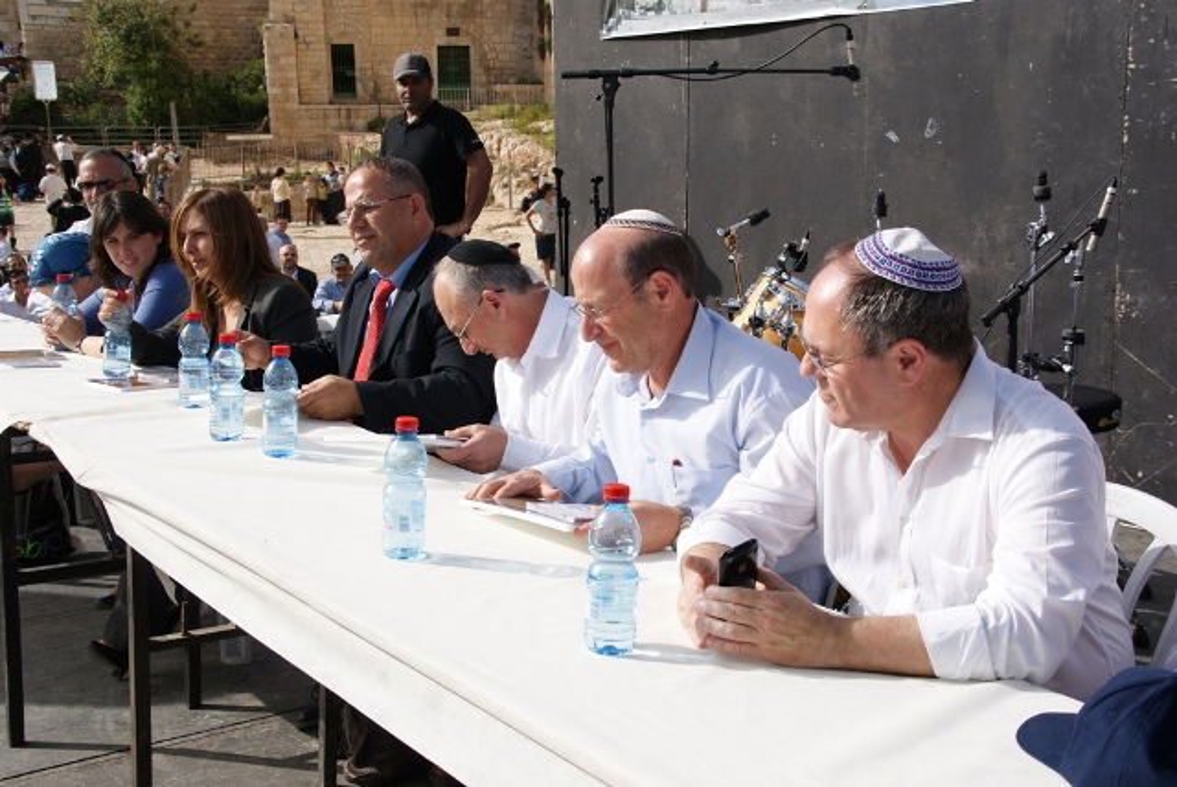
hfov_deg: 46.4
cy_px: 394
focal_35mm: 42
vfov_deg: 32.0
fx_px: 1374
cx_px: 588
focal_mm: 28
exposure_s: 1/320
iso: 100
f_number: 9
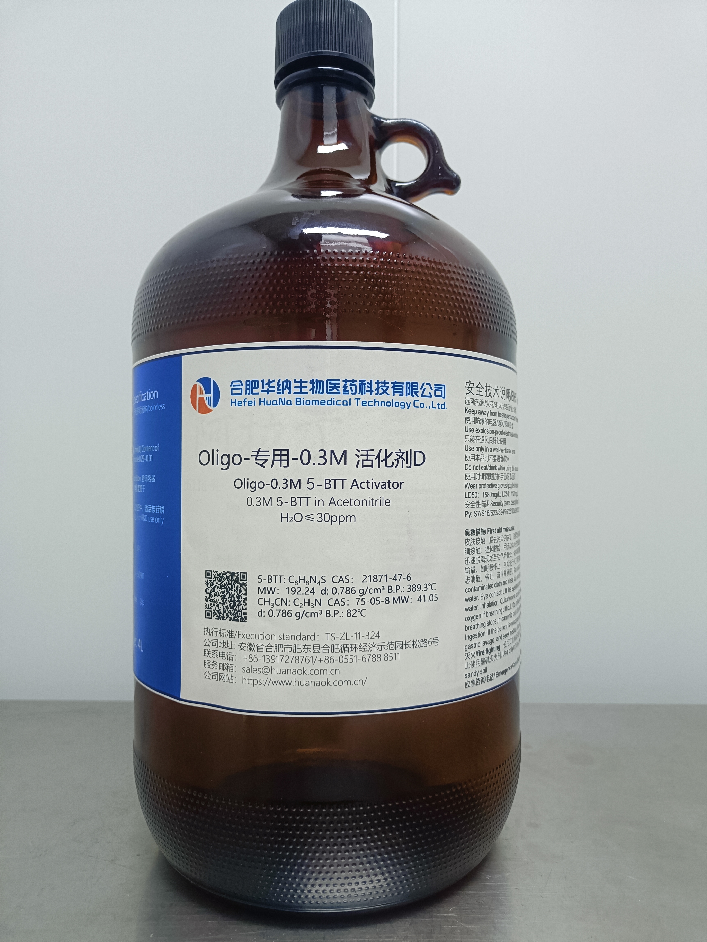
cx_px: 354
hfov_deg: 53.1
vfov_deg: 67.3
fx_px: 708
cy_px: 471
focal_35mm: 26
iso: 740
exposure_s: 1/33.3
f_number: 1.8
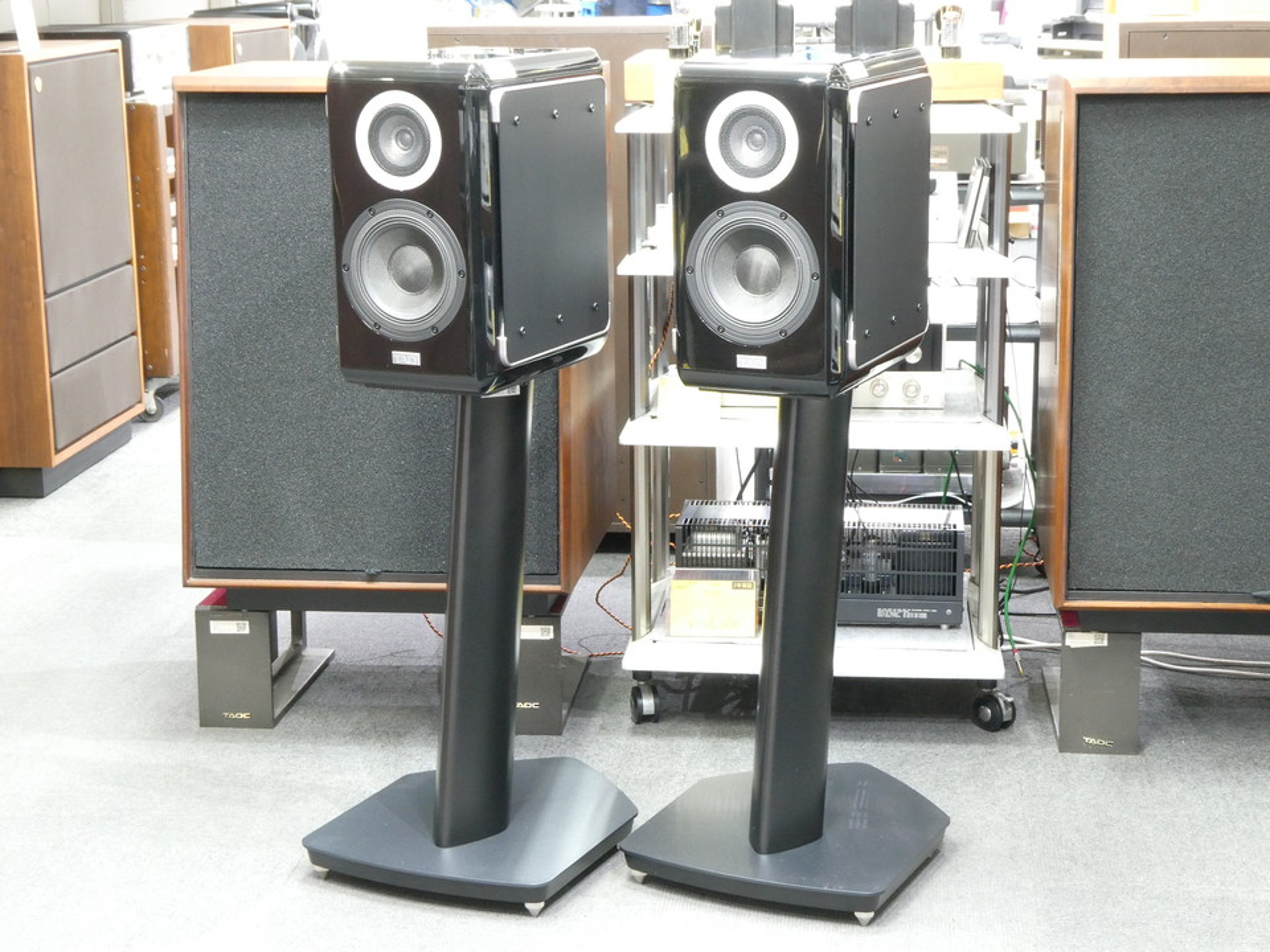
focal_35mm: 61
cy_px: 476
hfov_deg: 31.7
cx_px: 635
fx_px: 2238
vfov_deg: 24.0
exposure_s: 2
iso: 400
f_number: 7.1
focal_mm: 10.9
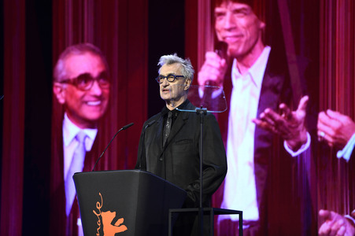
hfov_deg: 10.3
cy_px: 118
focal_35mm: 200
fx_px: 1971
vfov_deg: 6.9
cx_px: 178
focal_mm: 200
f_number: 3.5
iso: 2500
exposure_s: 1/320
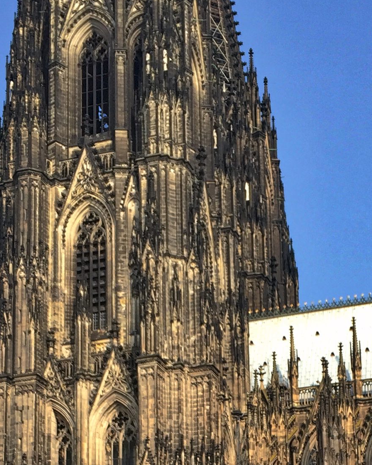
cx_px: 294
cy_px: 516
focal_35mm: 84
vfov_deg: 21.5
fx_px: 1156
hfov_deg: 18.1
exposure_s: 1/964
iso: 32
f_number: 2.2
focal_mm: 4.15
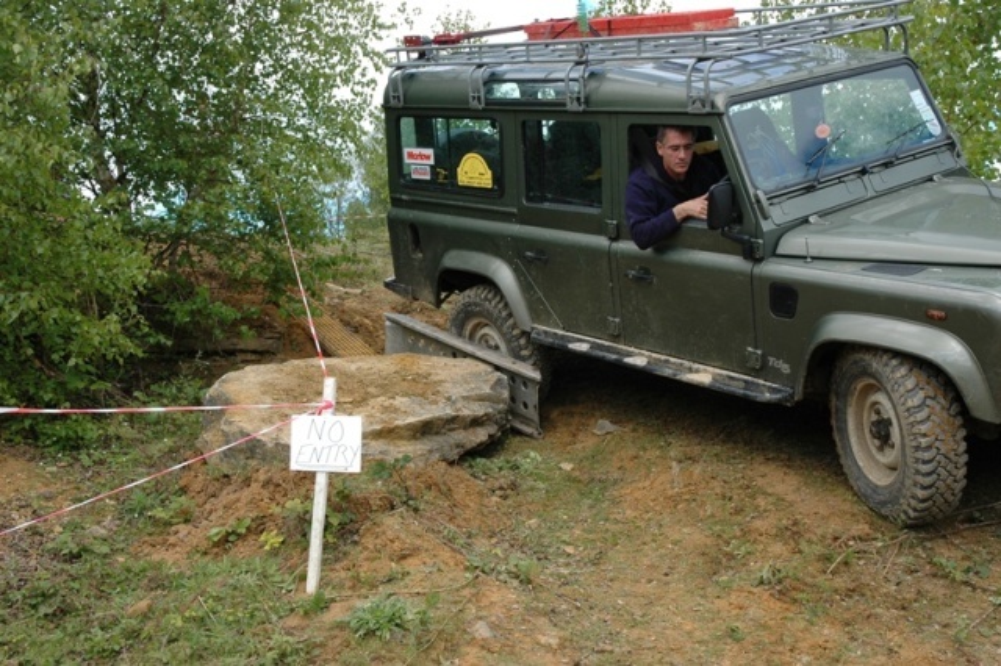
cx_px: 500
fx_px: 1209
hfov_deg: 45.0
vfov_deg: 30.8
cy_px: 333
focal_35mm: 44
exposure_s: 1/160
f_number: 6.3
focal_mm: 29
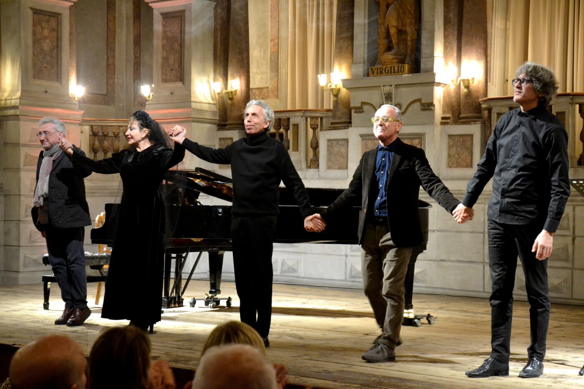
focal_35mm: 72
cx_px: 292
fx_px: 1168
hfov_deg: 28.1
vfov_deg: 18.9
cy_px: 194
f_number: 5.6
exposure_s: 1/30
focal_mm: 48
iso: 2500
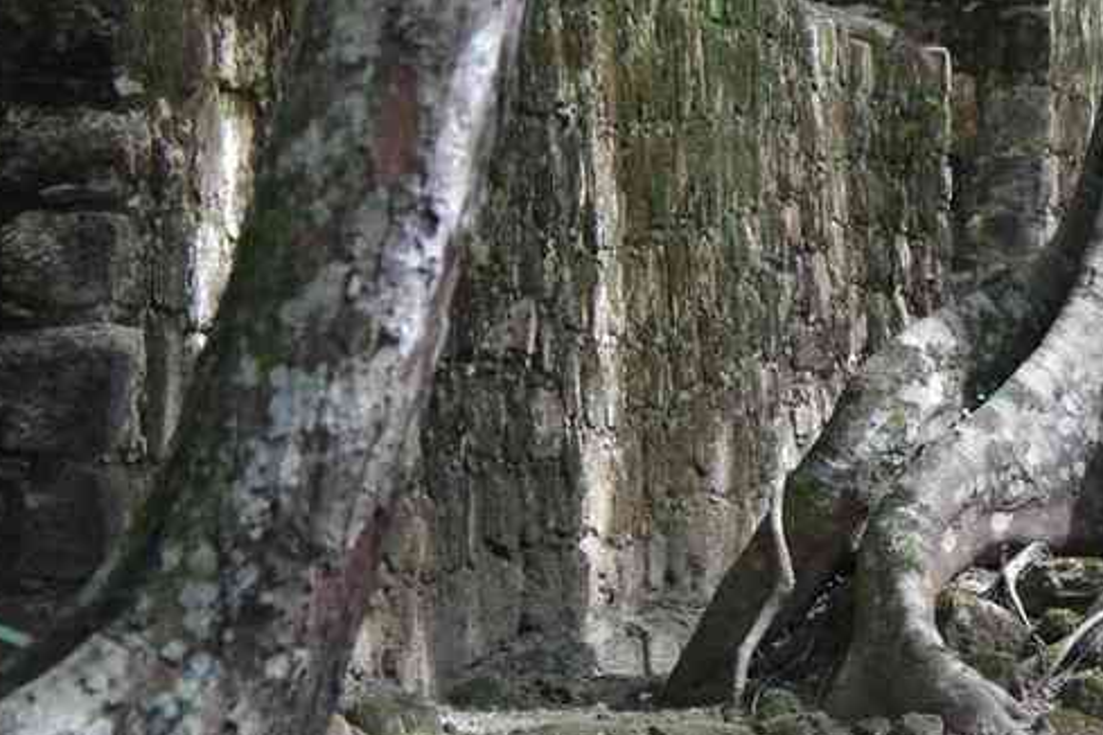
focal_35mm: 239
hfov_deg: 8.6
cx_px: 912
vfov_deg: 5.7
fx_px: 7322
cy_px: 275
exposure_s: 1/125
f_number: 6.3
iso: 3200
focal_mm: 77.5
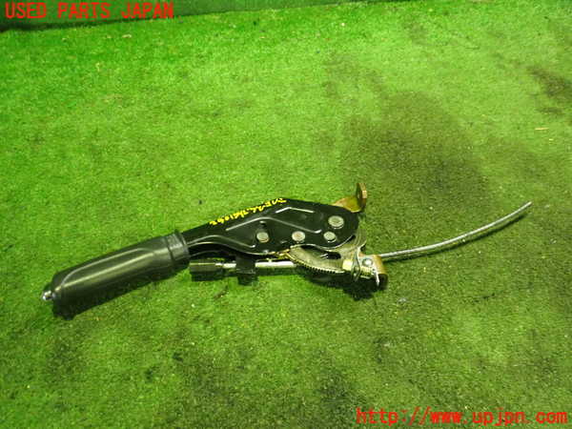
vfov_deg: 46.8
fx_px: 496
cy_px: 214
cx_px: 286
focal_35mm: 30
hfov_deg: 60.0
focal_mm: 5.4
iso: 800
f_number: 2.3
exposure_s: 1/25
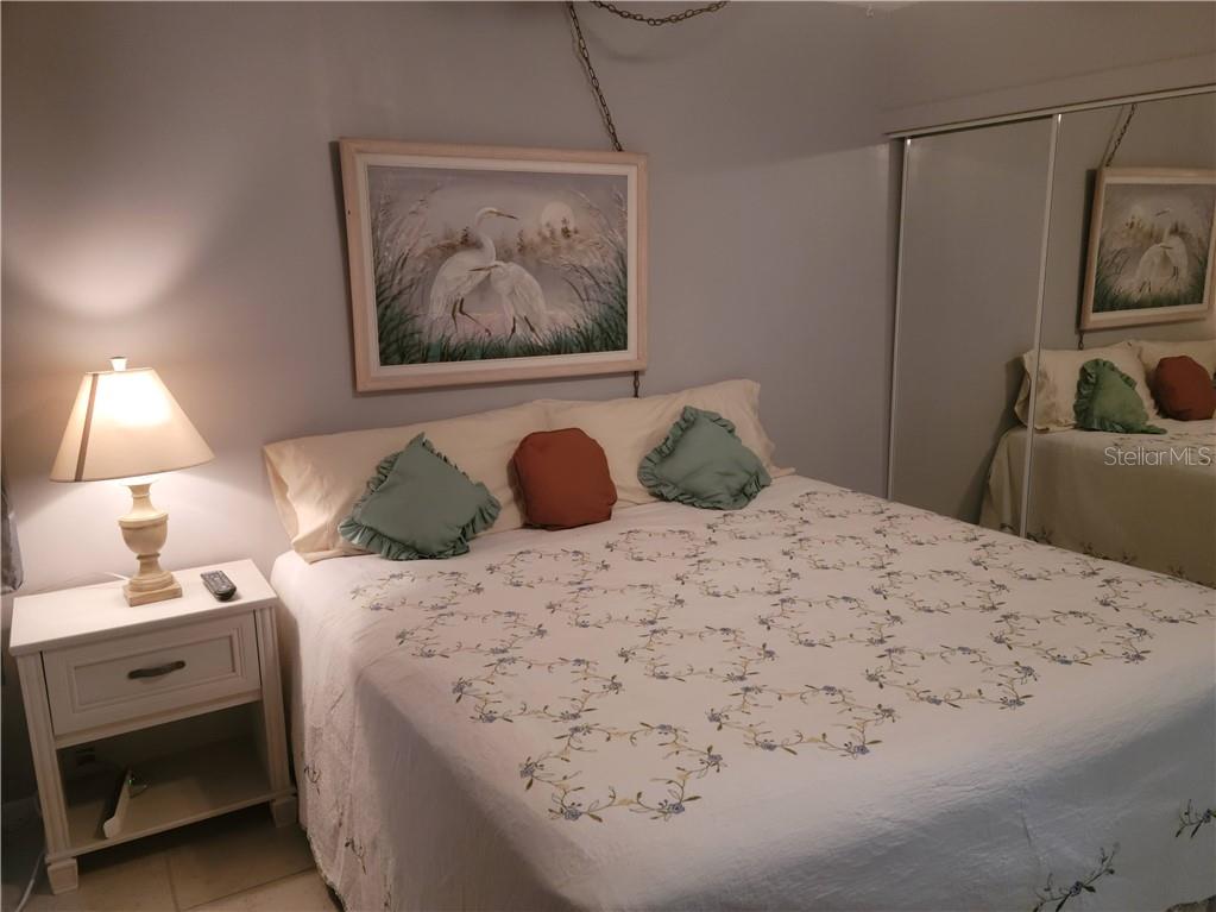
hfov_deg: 63.4
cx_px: 608
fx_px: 983
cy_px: 456
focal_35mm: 28
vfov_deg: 49.7
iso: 250
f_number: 2
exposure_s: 1/39
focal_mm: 5.9
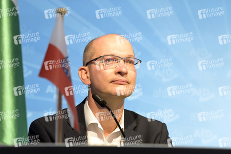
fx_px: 718
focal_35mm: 112
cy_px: 77
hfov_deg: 18.3
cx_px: 116
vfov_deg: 12.2
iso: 10000
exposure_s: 1/640
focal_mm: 112
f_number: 5
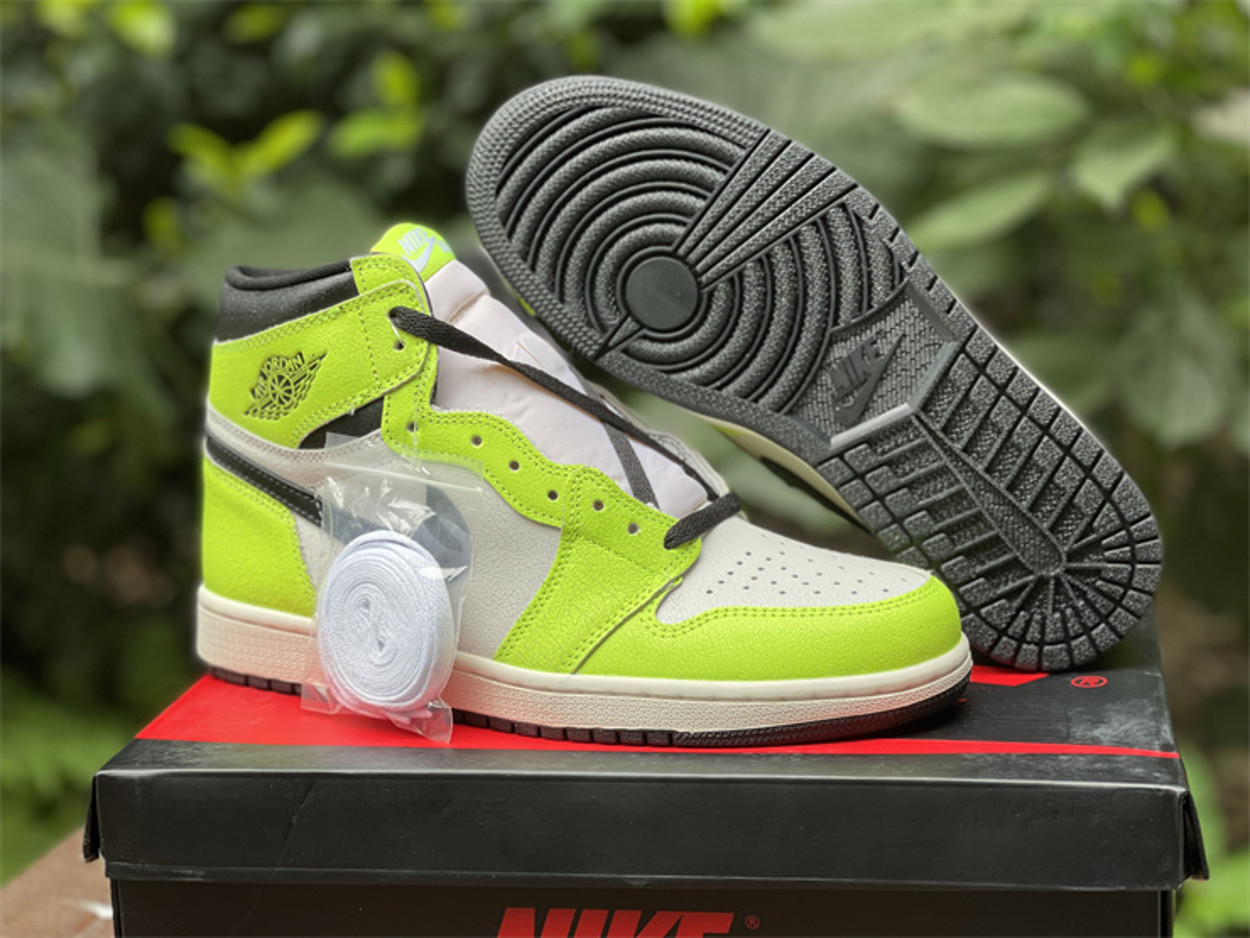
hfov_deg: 30.3
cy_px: 469
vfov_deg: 22.9
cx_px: 625
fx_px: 2311
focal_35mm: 64
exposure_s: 1/121
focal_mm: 7.5
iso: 50
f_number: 2.2
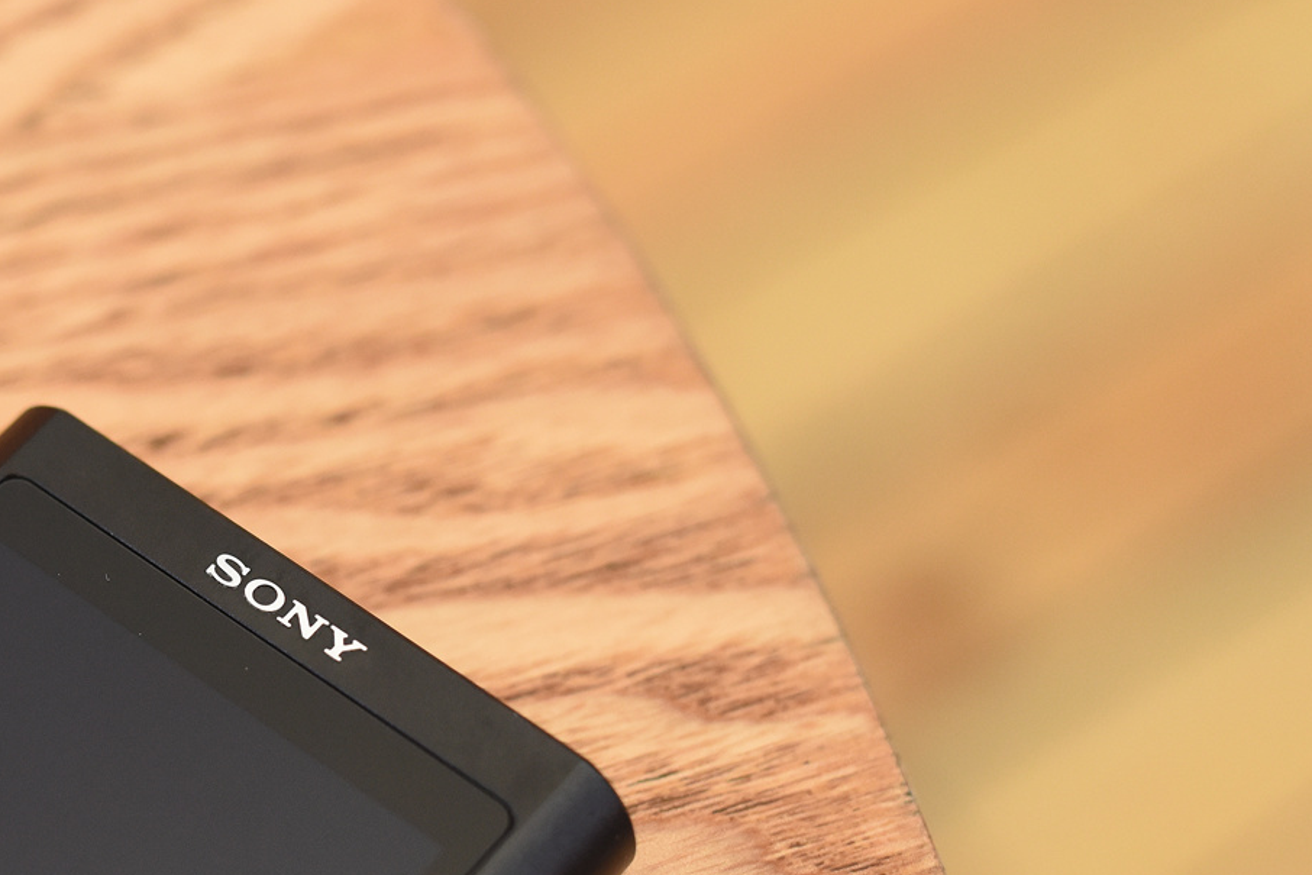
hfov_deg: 19.1
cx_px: 275
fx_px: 3863
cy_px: 618
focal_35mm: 106
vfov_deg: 12.9
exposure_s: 1/50
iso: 1600
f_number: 3.5
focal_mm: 50
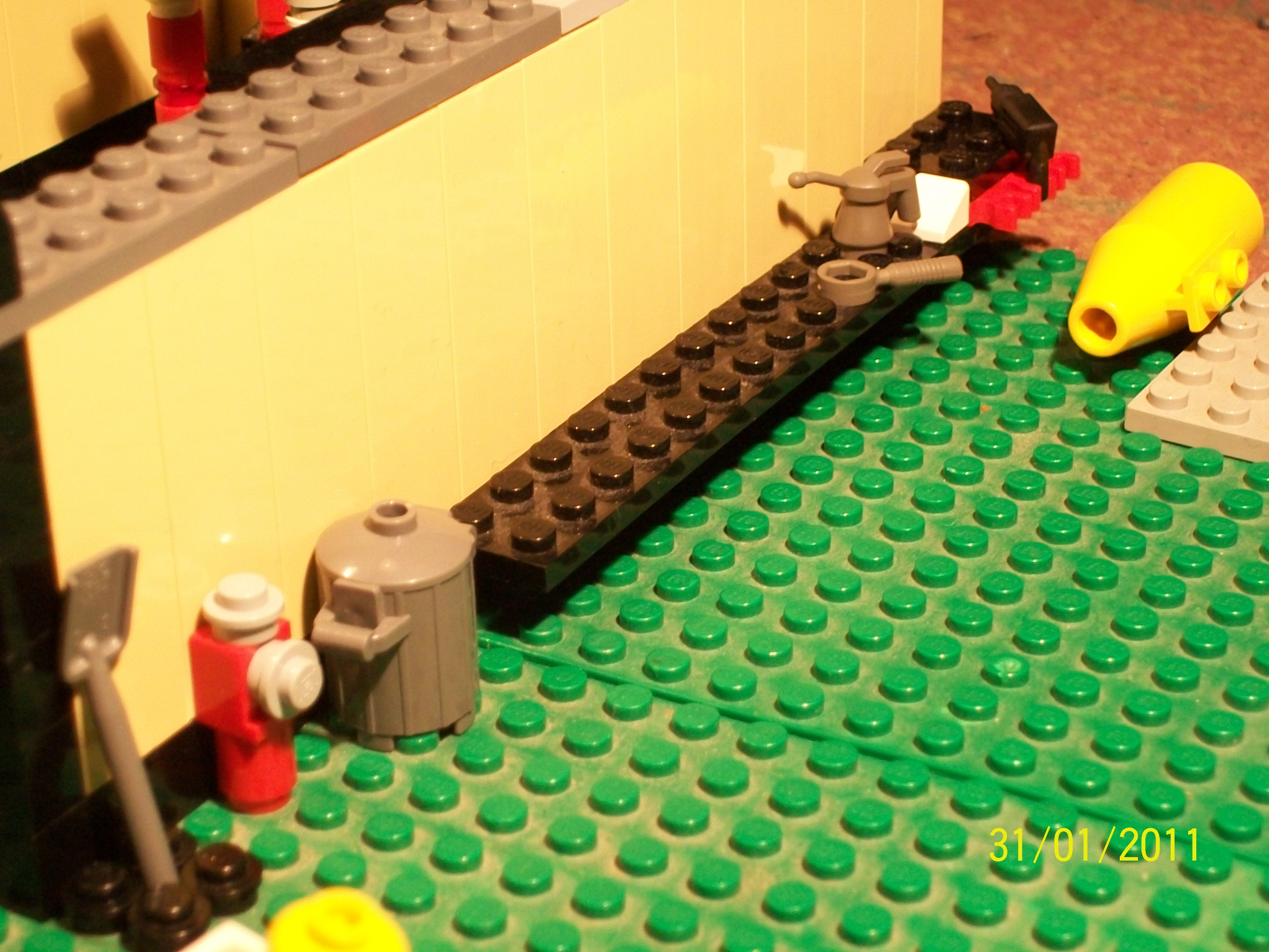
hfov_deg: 22.5
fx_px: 3189
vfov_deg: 17.0
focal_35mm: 87
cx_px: 634
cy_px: 476
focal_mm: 14.3
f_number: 4.3
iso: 173
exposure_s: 1/8
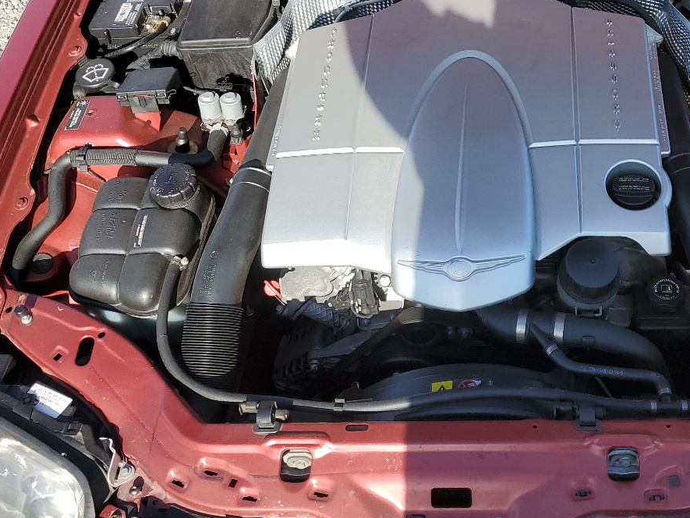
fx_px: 937
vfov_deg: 30.5
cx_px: 495
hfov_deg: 39.6
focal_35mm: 47
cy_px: 145
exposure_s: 1/1429
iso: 50
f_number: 1.5
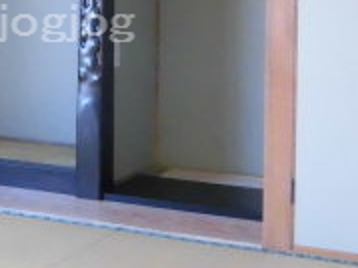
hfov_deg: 22.5
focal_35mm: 86
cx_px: 72
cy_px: 18
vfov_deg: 16.9
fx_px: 889
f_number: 3.1
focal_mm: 4.3
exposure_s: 1/100
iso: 800
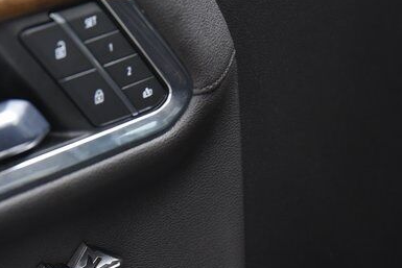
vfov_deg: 10.3
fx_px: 1486
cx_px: 163
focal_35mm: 133
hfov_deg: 15.4
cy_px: 245
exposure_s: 1/20
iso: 1600
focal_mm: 50
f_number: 4
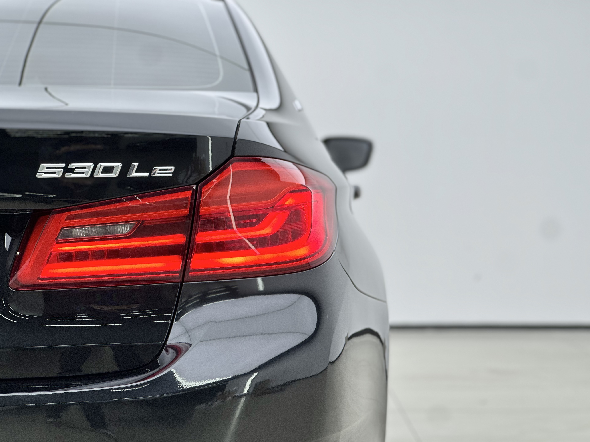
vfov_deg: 18.2
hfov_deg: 24.1
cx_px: 285
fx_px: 1381
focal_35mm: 81
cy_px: 212
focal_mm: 9
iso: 50
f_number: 2.8
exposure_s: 1/100
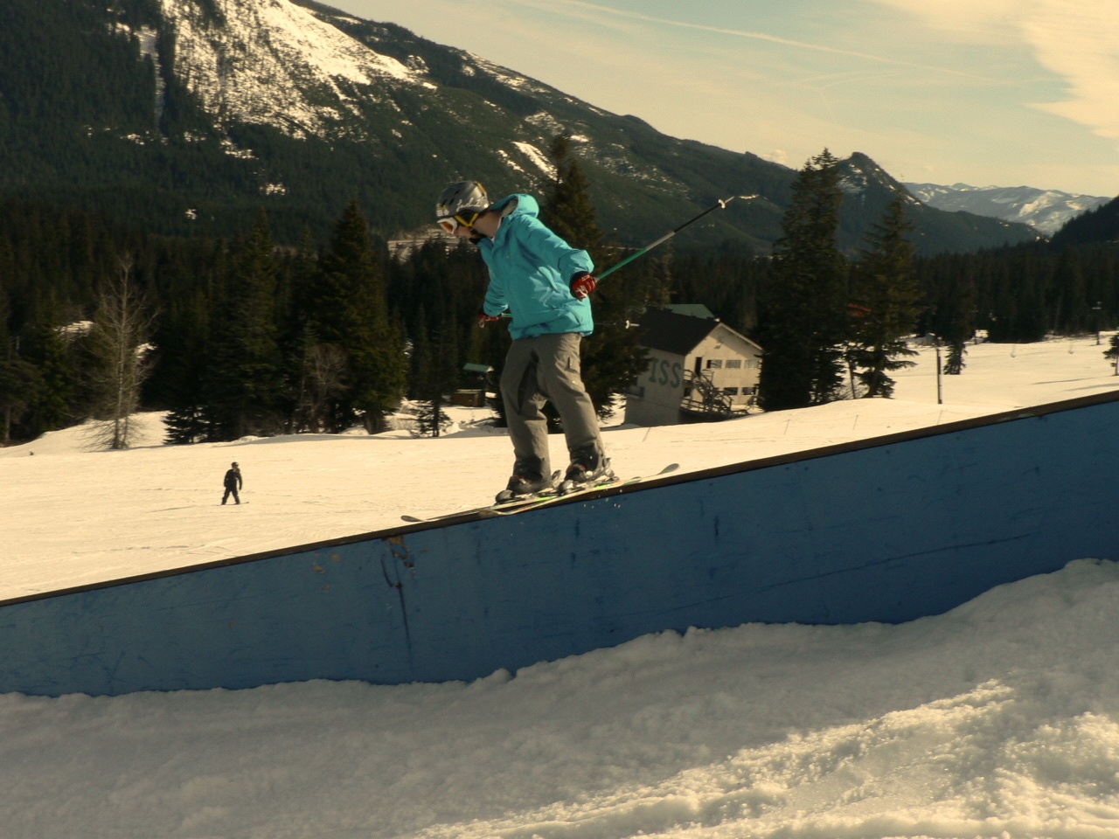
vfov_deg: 30.3
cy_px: 420
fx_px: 1552
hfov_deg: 39.7
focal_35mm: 48
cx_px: 560
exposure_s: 1/320
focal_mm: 8
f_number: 7.1
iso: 80
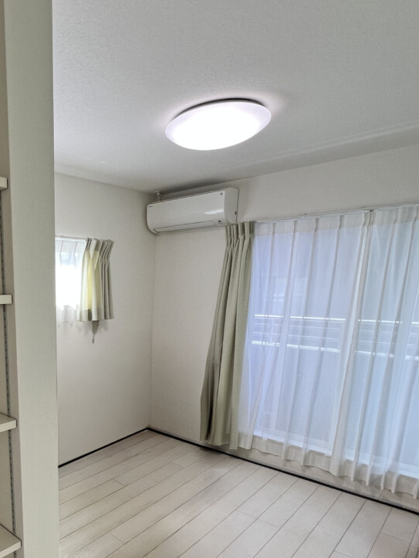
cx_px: 56
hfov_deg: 53.0
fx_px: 371
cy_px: 374
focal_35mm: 23
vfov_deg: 71.6
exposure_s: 1/99
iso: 64
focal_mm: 1.57
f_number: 1.8
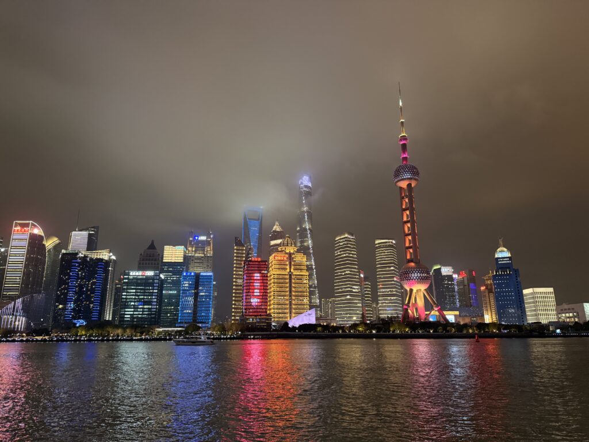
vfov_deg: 56.8
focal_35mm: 24
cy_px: 221
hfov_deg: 71.6
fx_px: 408
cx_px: 294
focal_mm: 6.76
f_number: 1.78
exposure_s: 1/60
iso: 500
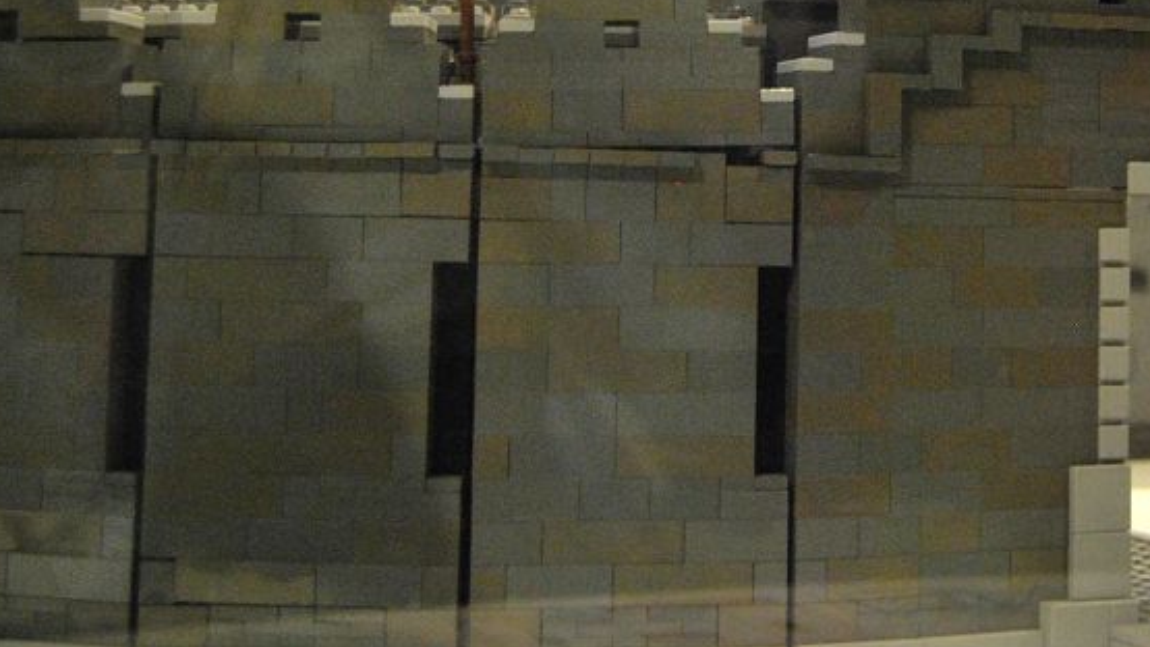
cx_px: 895
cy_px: -2
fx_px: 2409
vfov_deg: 15.0
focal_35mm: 79
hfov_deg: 26.4
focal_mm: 24
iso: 800
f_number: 4.5
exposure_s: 1/25
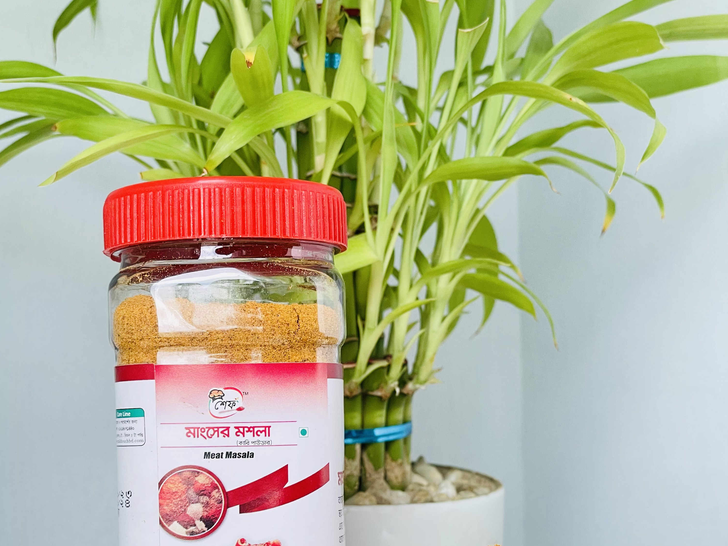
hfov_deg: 27.8
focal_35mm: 70
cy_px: 364
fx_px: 1472
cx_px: 361
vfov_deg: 20.9
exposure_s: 1/99
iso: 80
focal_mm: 6
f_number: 2
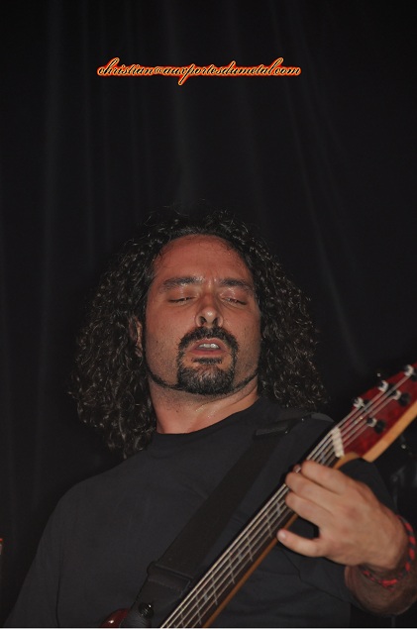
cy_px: 314
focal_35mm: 270
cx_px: 208
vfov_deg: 7.6
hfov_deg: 5.1
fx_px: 4709
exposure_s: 1/60
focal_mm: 180
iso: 800
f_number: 6
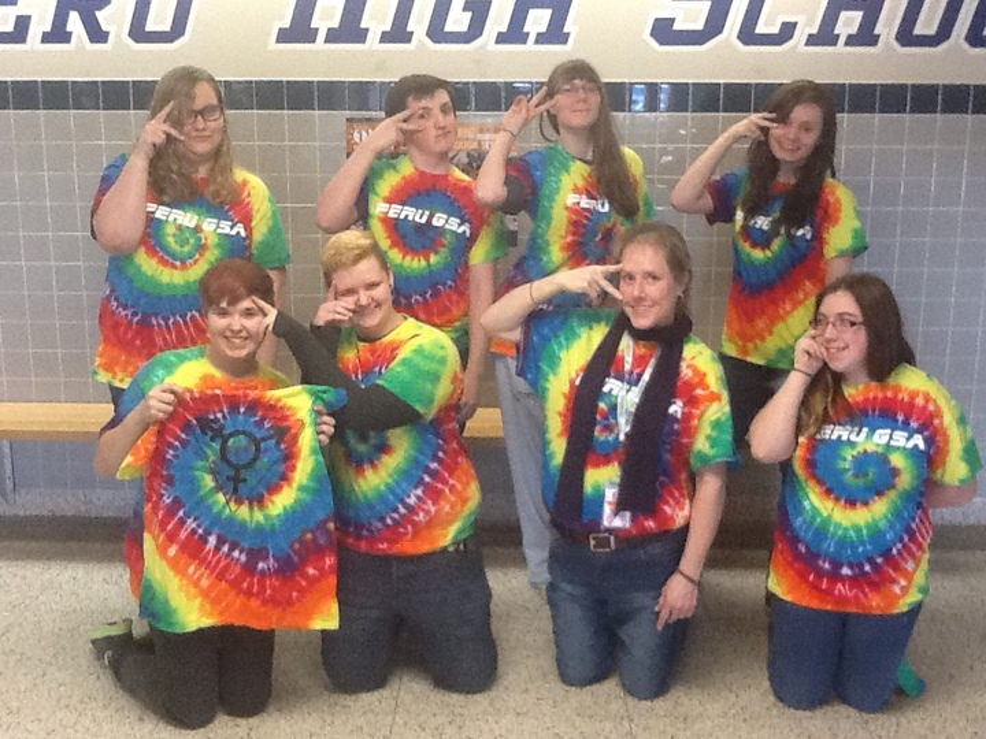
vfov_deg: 32.9
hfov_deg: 42.9
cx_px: 493
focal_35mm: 44
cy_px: 370
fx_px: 1253
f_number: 2.4
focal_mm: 2.03
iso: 160
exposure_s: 1/30
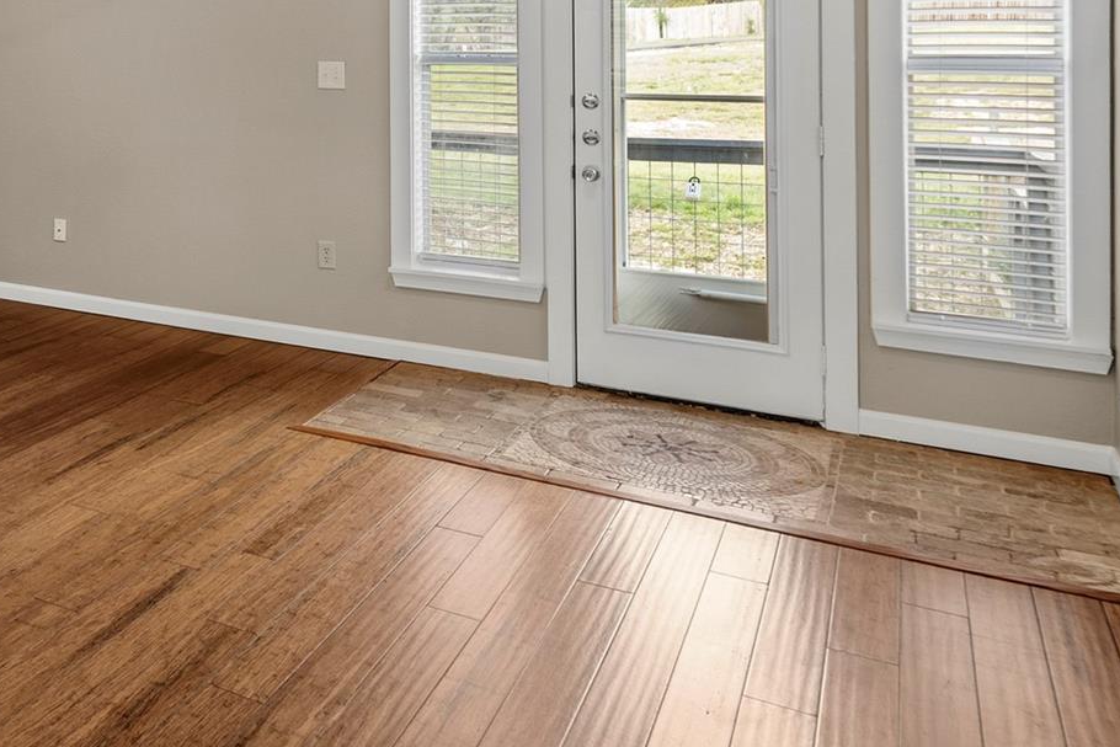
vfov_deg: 34.2
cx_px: -37
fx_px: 1120
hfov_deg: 44.0
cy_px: 31
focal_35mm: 36
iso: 250
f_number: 8
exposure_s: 1/10
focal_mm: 16
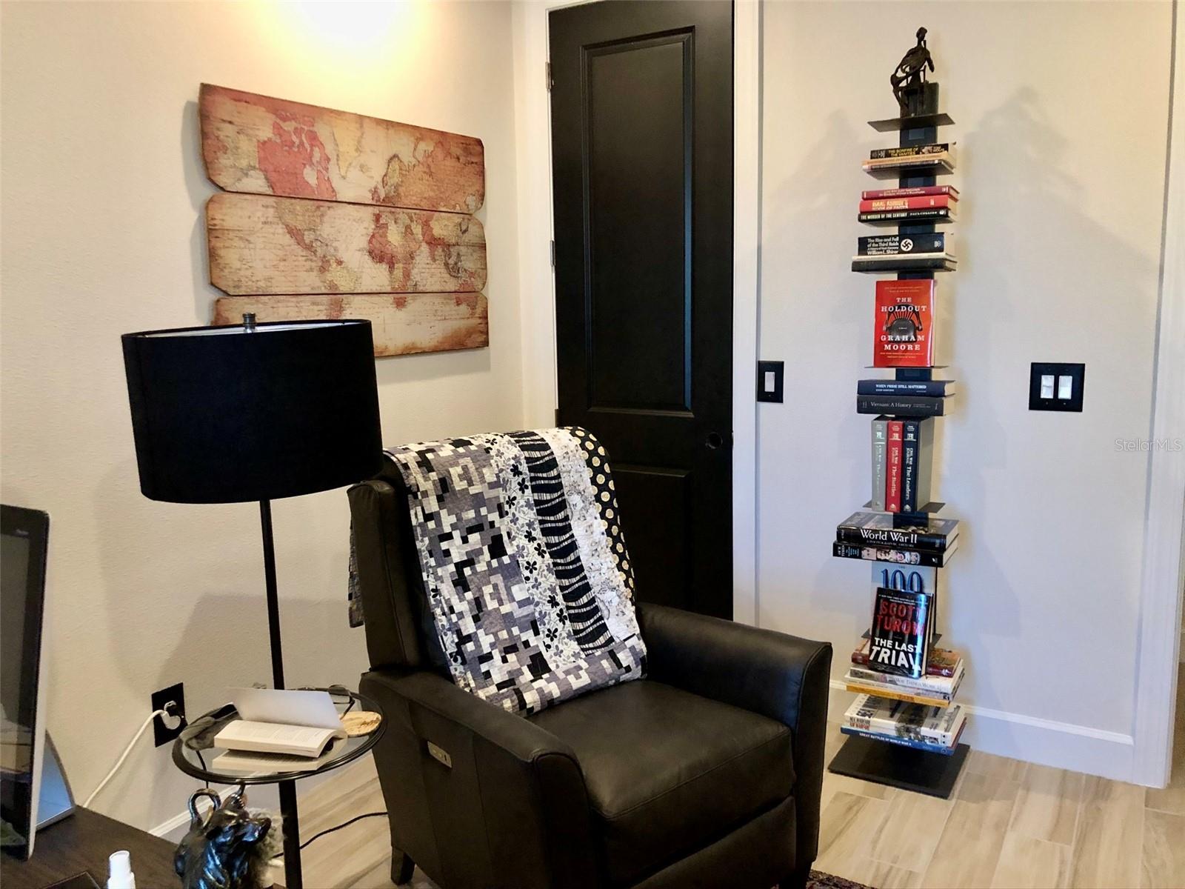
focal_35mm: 28
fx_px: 959
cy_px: 444
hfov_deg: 63.4
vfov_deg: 49.7
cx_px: 592
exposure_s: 1/4
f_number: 1.8
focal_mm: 3.99
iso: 100
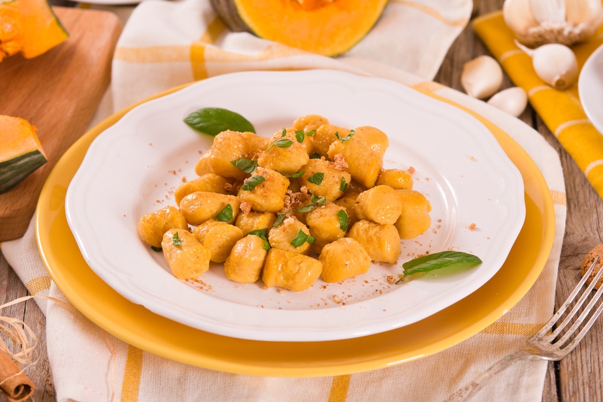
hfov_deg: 10.2
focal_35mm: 202
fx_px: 3392
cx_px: 302
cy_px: 201
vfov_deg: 6.8
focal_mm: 135
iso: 100
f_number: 5.6
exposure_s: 1/125
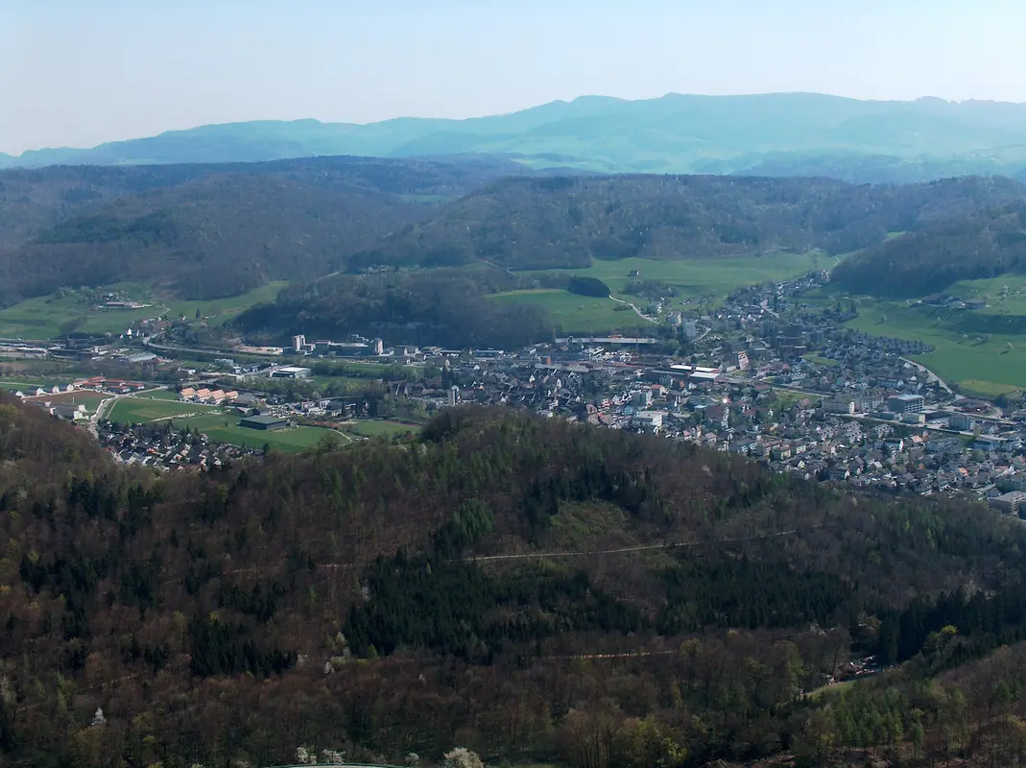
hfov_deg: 36.8
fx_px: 1540
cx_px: 513
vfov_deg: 28.0
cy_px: 384
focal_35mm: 52
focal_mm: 10.64
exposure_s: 1/317
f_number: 6.8
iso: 100
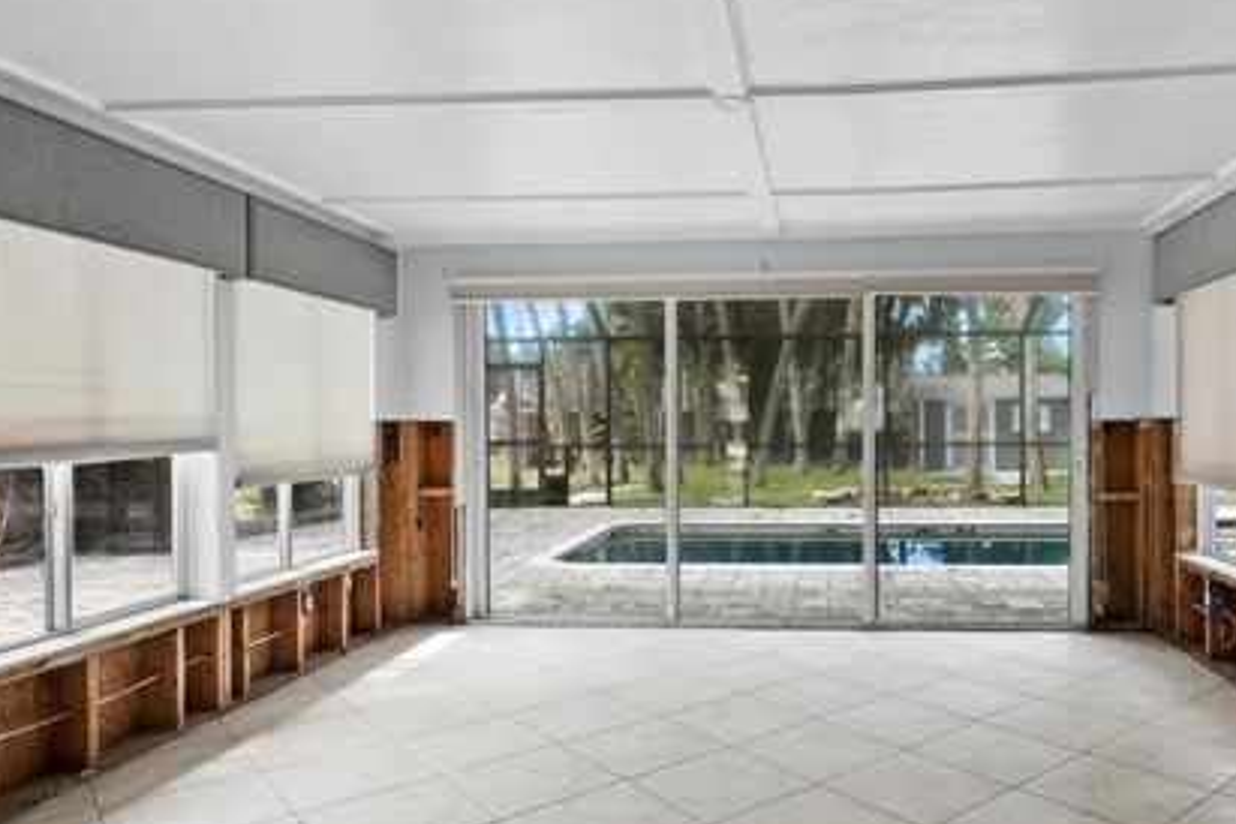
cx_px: 756
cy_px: 414
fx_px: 858
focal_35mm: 25
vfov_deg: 51.3
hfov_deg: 70.6
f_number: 11
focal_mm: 7
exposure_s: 1/4
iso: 400
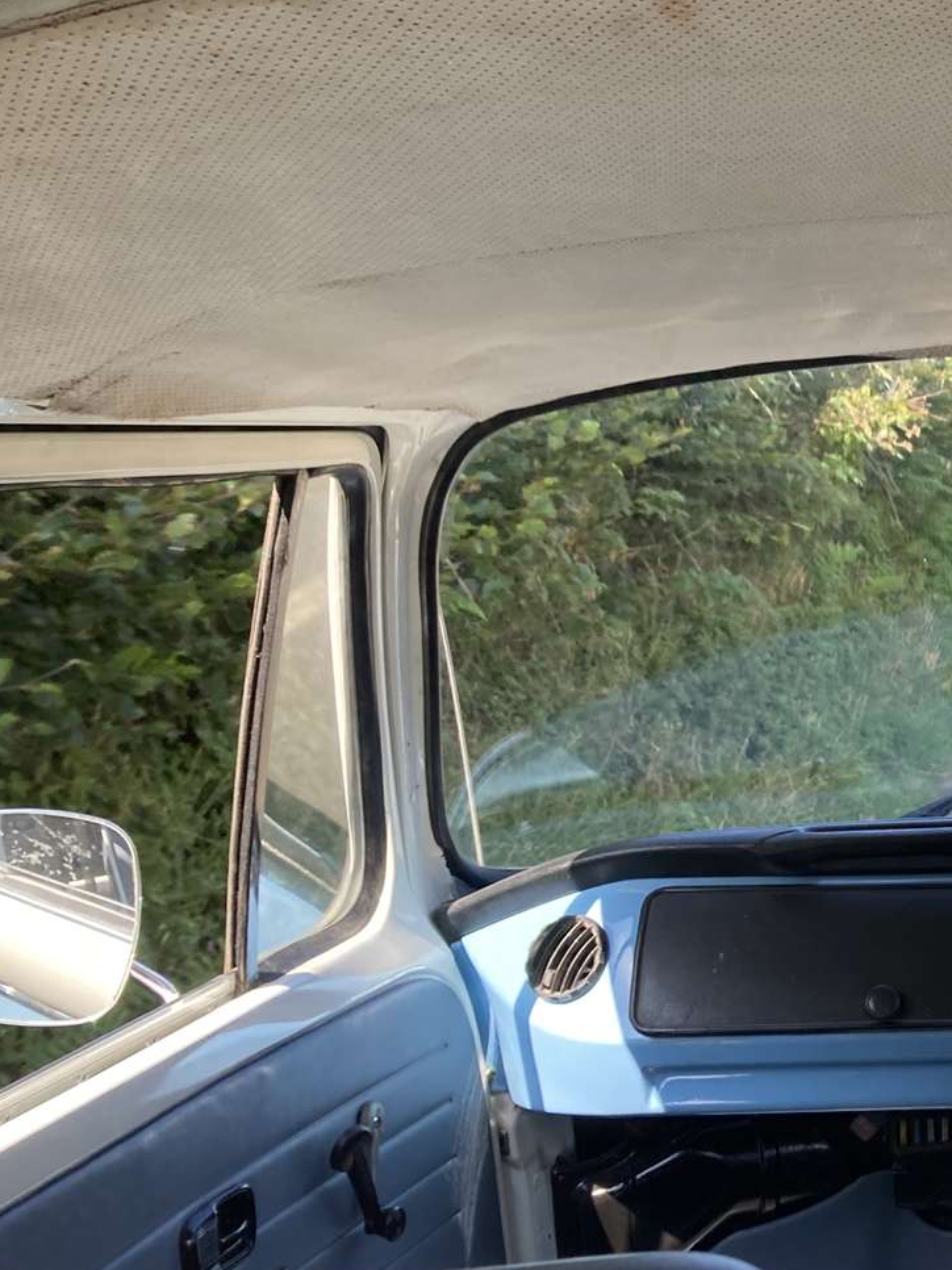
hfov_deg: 22.1
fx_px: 2128
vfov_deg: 33.0
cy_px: 814
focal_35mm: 58
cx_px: 1312
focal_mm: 3.99
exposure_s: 1/196
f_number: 1.8
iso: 20
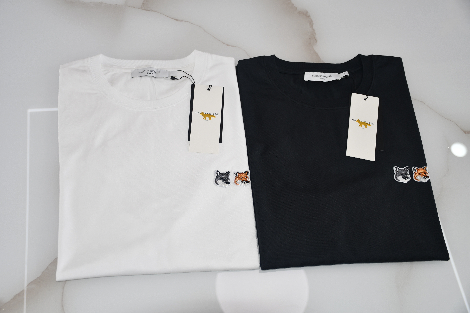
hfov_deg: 41.1
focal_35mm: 48
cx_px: 235
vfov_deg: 28.1
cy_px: 156
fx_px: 627
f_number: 4
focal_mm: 32
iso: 200
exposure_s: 1/160
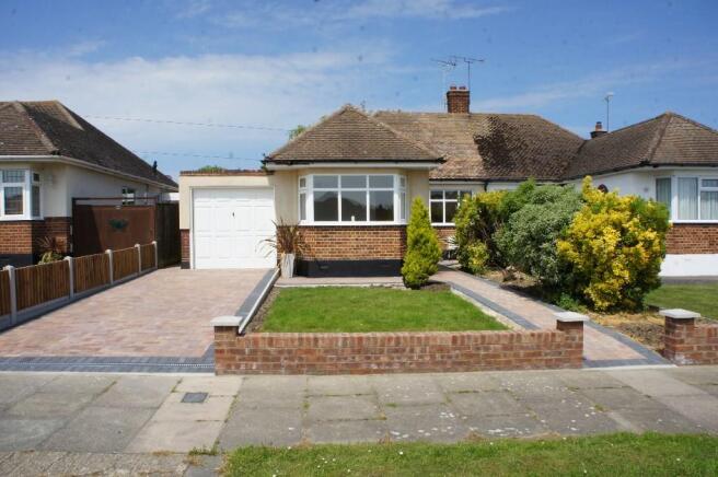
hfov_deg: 67.4
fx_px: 538
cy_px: 238
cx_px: 359
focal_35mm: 27
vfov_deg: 47.8
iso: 200
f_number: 20
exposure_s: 1/160
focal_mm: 18
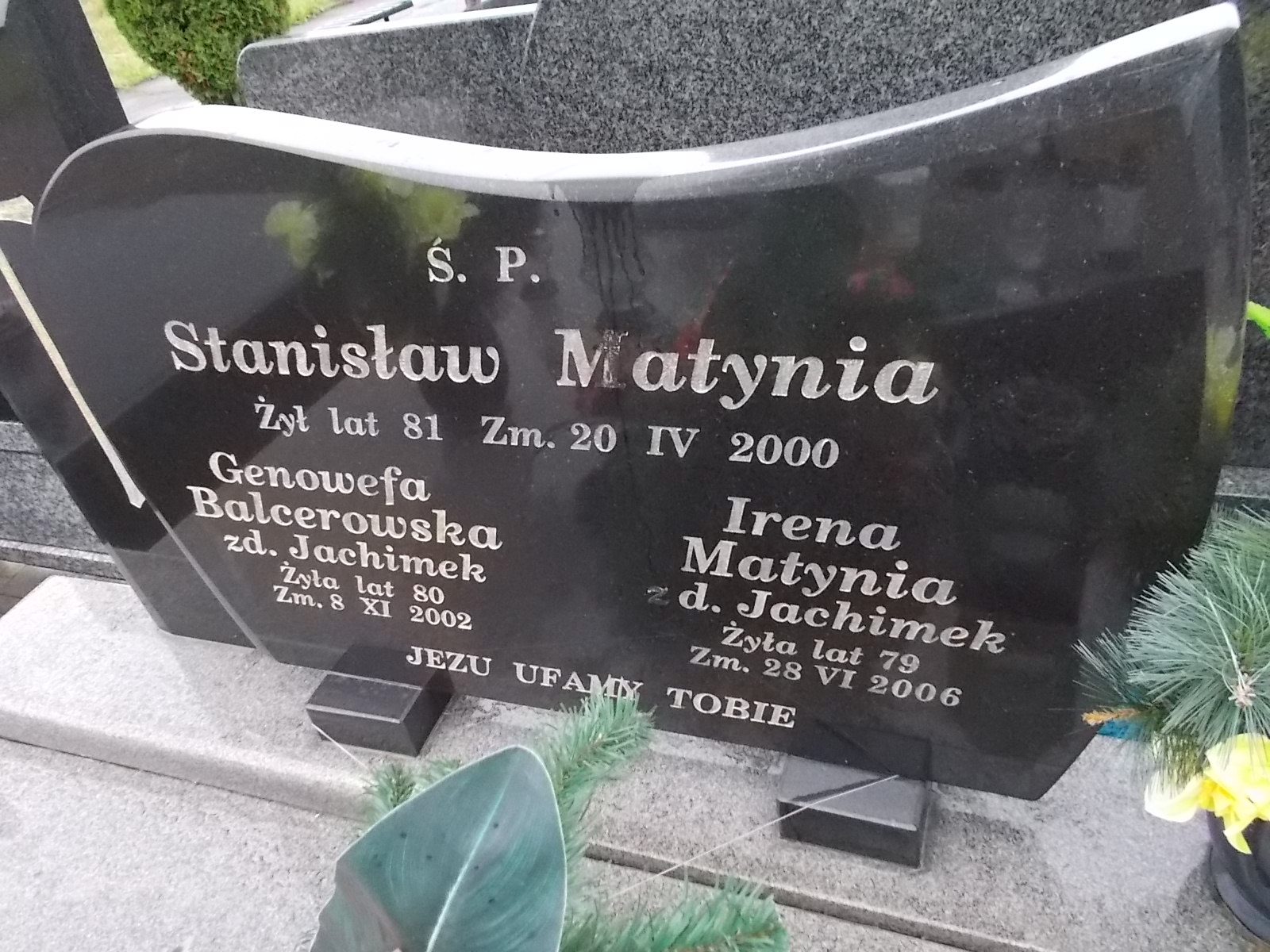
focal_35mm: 26
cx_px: 635
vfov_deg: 53.1
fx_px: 954
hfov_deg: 67.3
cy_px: 476
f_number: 8
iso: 400
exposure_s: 1/100
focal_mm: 4.6
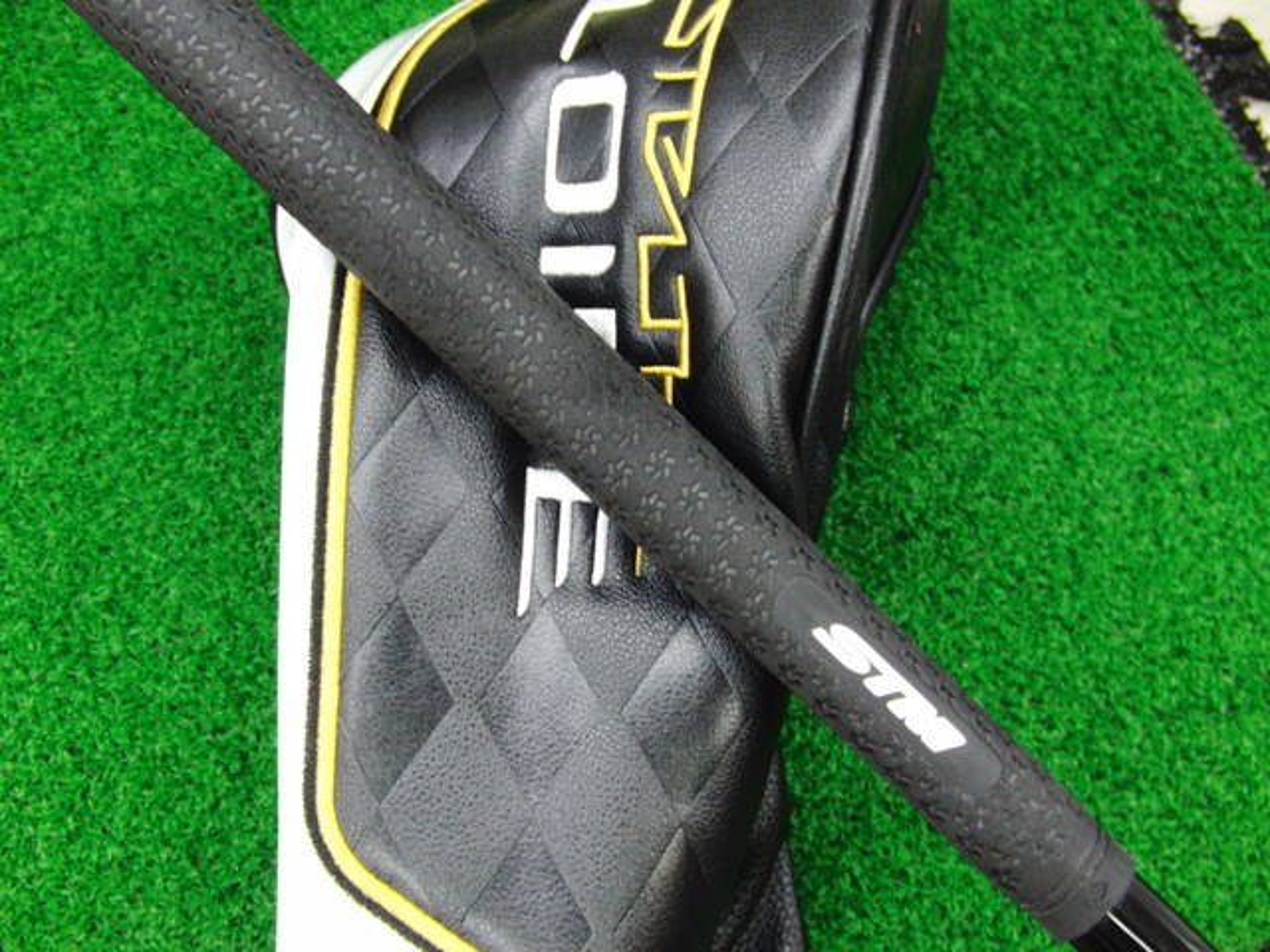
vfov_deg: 38.7
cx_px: 635
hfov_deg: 50.1
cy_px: 476
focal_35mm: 37
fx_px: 1357
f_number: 3.6
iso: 400
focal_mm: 6.42
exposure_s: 1/25
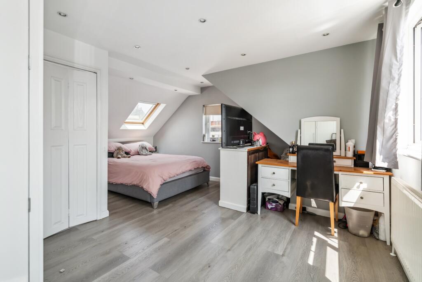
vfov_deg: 73.8
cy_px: 141
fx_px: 188
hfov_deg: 96.7
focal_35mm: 16
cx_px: 211
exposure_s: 1/200
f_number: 5.6
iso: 640
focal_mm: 16
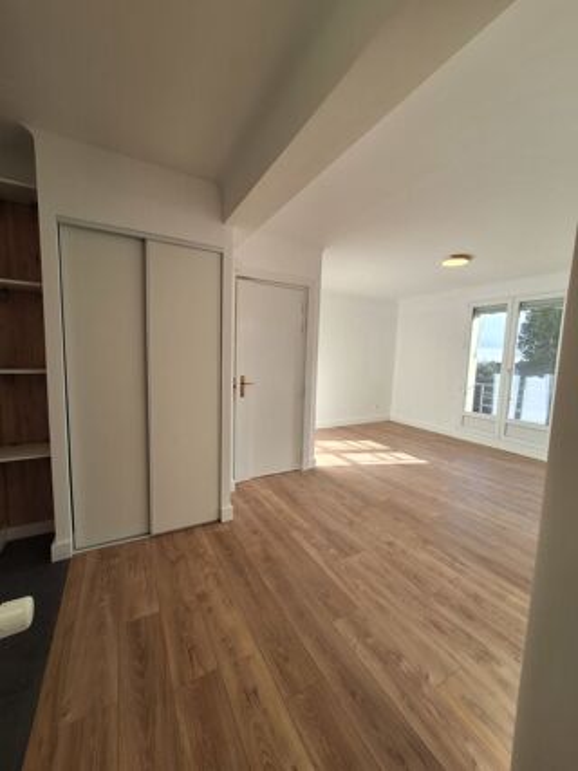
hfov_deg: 89.9
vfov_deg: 106.2
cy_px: 386
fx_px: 290
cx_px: 289
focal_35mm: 13
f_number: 2.2
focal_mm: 1.74
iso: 40
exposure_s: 1/122
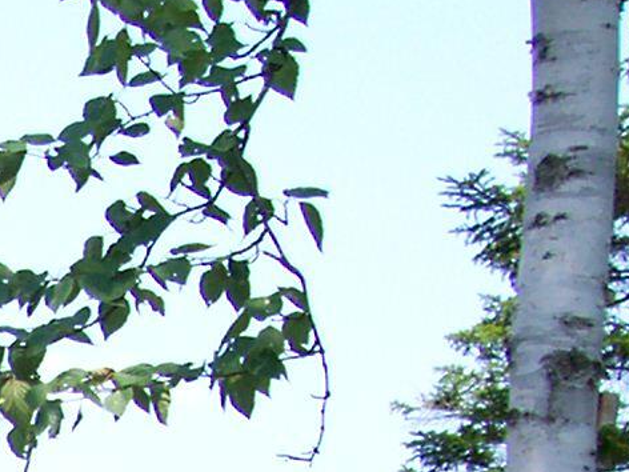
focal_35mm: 166
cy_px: 1073
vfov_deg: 8.3
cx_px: -666
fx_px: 3016
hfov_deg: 10.8
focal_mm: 5.6
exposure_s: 1/615
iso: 80
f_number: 2.7
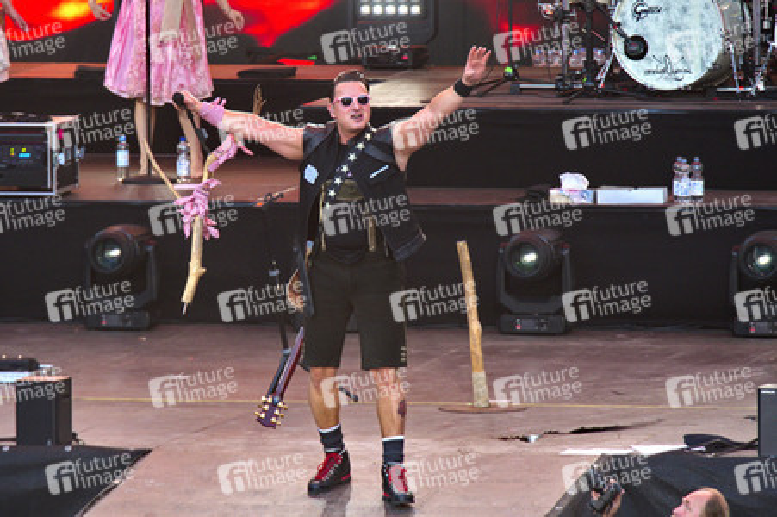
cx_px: 388
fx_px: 10352
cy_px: 258
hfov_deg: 4.3
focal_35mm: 480
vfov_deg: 2.9
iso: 1600
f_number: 5.6
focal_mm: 480
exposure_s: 1/250
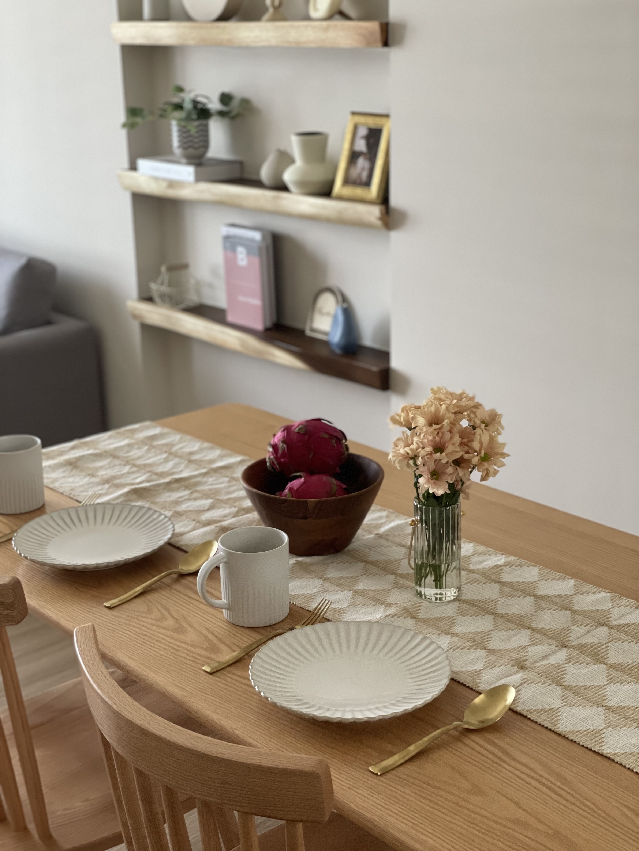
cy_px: 426
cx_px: 320
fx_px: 1280
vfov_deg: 36.8
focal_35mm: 52
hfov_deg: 28.0
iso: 250
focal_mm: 6
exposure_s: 1/122
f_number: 2
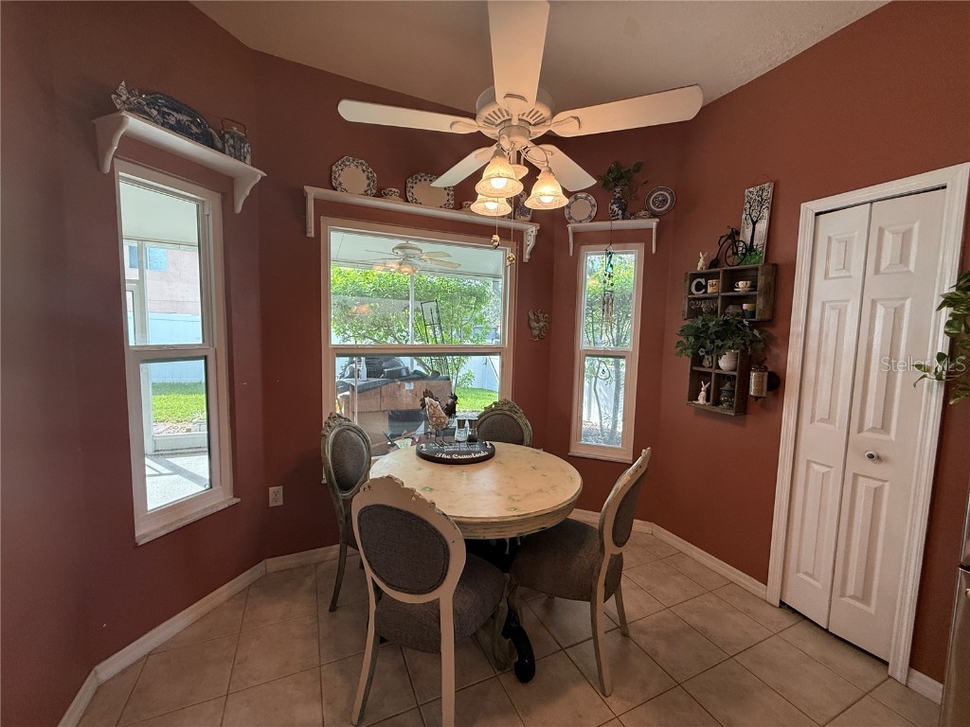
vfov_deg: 85.7
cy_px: 364
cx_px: 485
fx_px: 392
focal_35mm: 14
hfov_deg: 102.1
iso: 200
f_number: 2.2
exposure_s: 1/120
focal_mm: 2.22
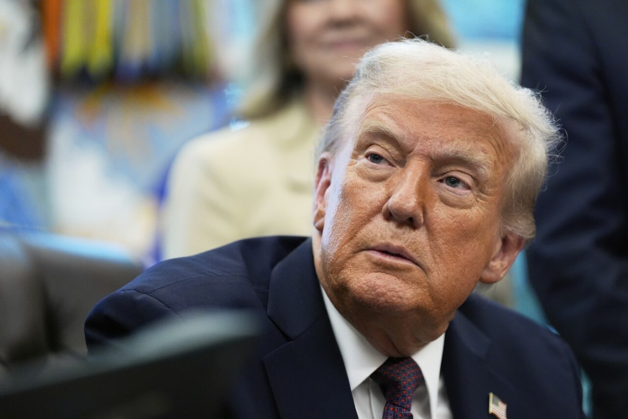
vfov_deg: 8.7
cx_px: 314
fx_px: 2756
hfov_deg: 13.0
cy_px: 210
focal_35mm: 158
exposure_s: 1/200
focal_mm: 158
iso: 3200
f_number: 2.8
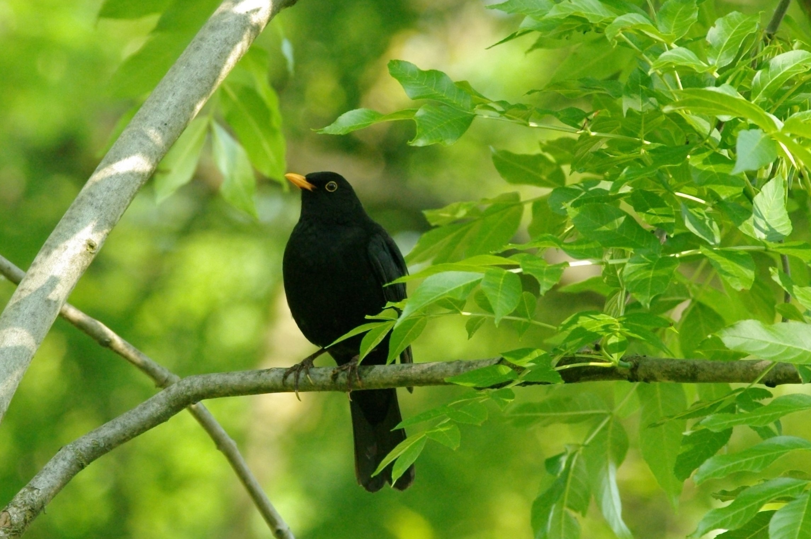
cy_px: 270
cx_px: 406
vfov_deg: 3.0
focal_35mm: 450
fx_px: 10125
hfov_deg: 4.6
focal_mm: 300
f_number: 8
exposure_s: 1/250
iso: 1600
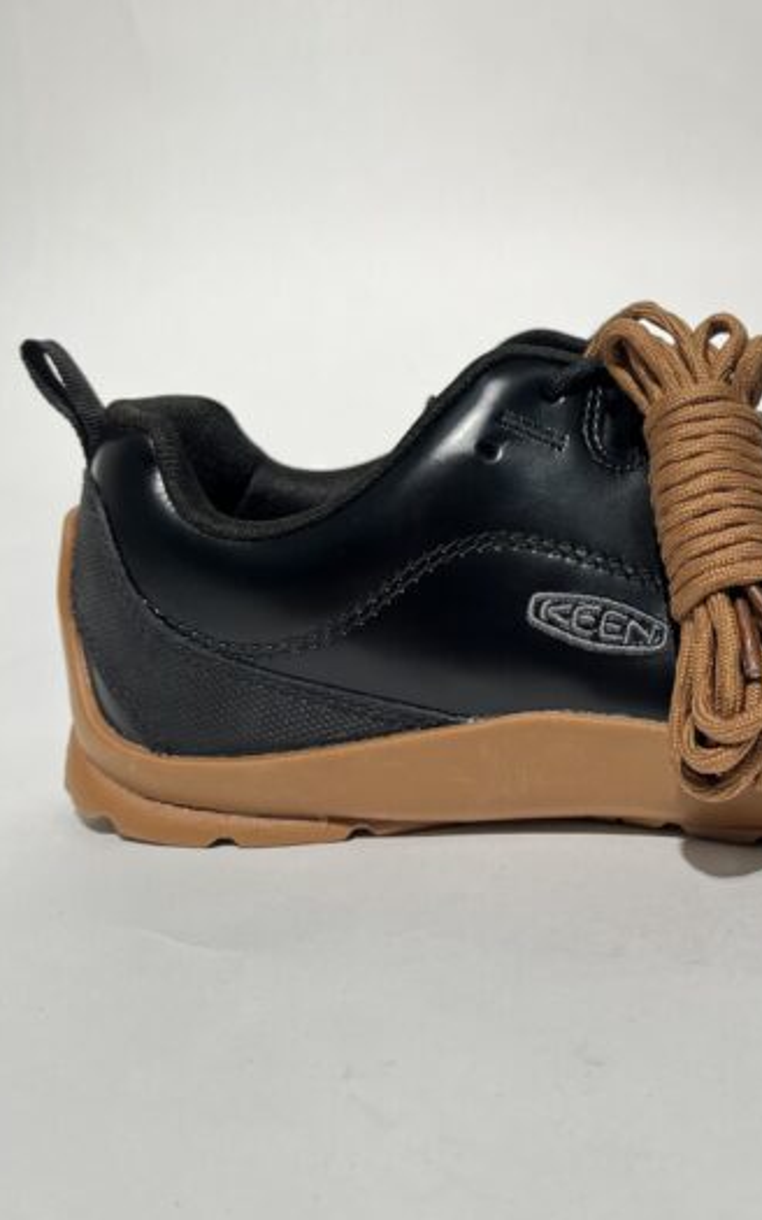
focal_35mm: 42
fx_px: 1396
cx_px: 671
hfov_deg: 29.4
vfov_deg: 47.0
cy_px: 502
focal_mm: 5.1
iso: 40
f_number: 1.6
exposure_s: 1/156
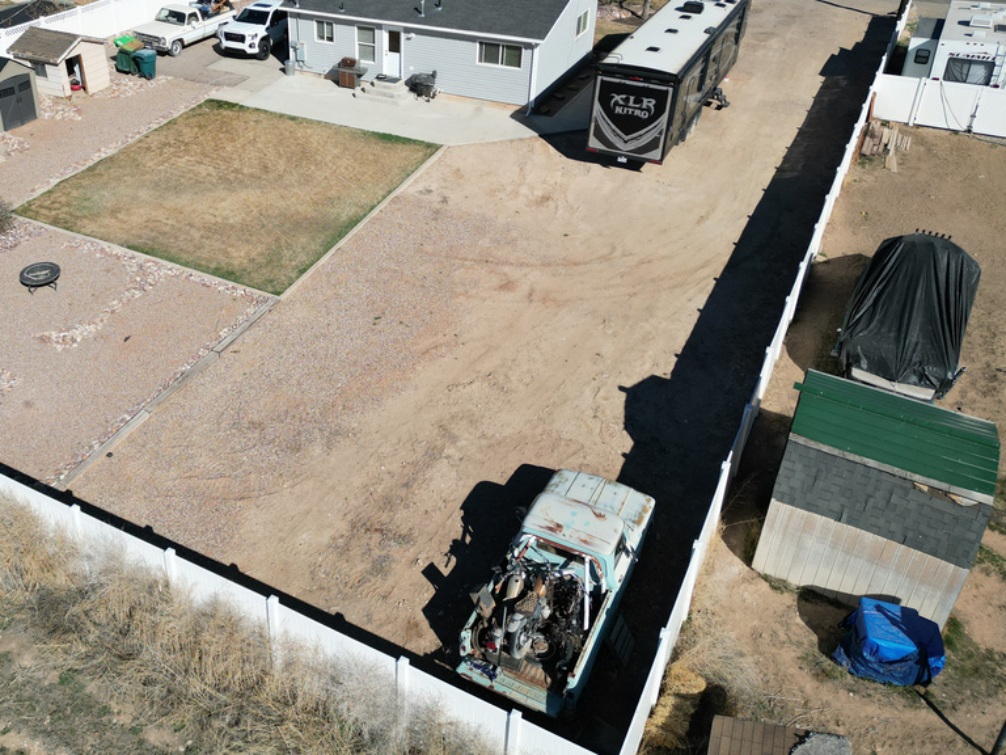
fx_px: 930
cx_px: 368
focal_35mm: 32
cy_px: 260
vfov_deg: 43.6
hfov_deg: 56.0
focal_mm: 6.72
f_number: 1.7
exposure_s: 1/5000
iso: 140
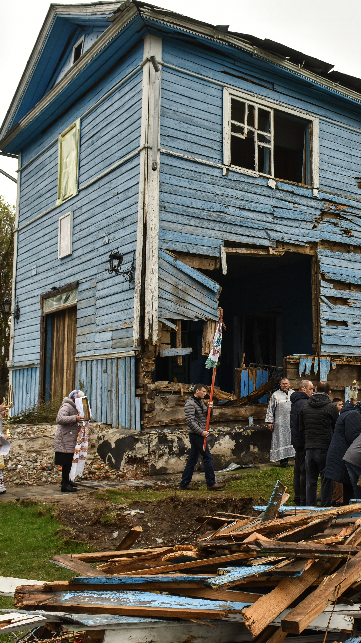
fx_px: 647
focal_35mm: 38
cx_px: 328
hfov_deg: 29.8
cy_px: 321
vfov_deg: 52.8
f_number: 6.3
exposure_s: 1/400
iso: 800
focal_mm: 24
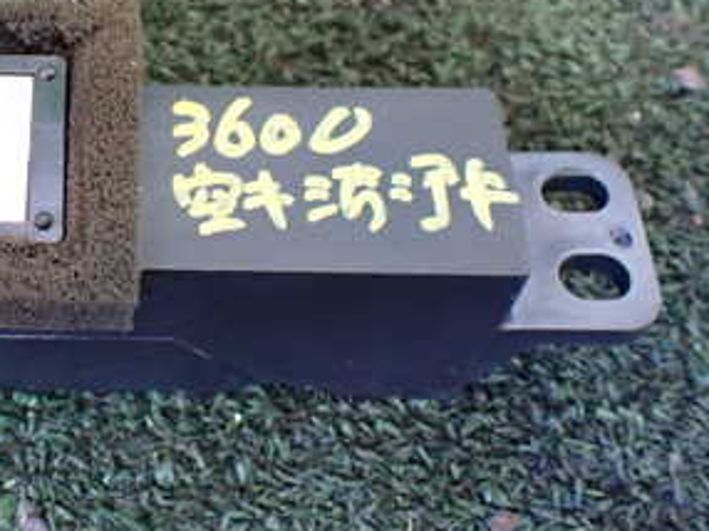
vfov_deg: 23.1
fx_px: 1289
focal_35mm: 63
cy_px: 144
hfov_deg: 29.2
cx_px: 45
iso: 800
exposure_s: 1/40
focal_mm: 5.4
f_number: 2.3
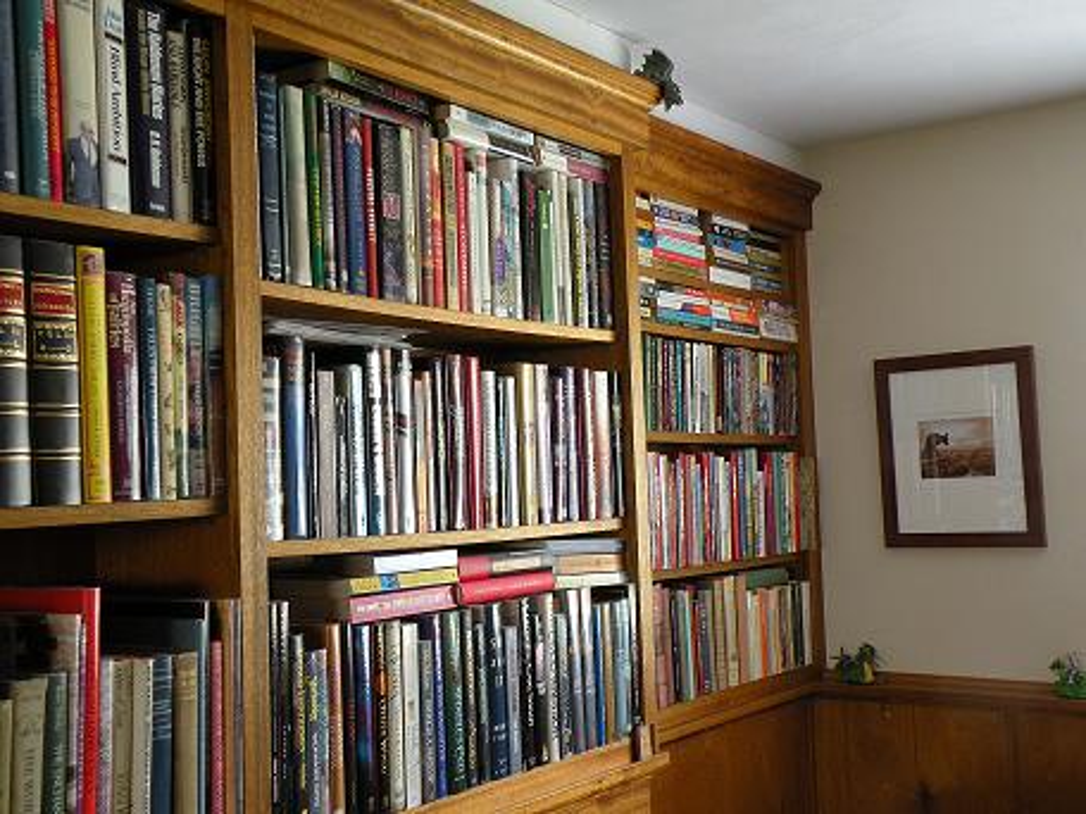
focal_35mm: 42
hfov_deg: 44.8
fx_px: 1318
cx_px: 543
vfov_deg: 34.3
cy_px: 407
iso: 135
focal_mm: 7.4
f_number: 3.2
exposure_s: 1/8.2
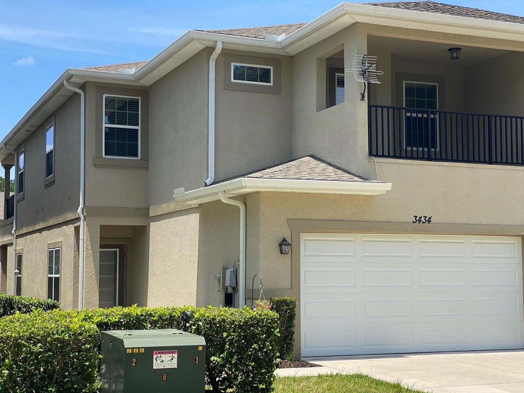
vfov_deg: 24.8
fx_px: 893
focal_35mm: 59
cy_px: 208
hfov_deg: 32.7
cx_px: 278
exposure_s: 1/1597
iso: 20
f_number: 2
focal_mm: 6
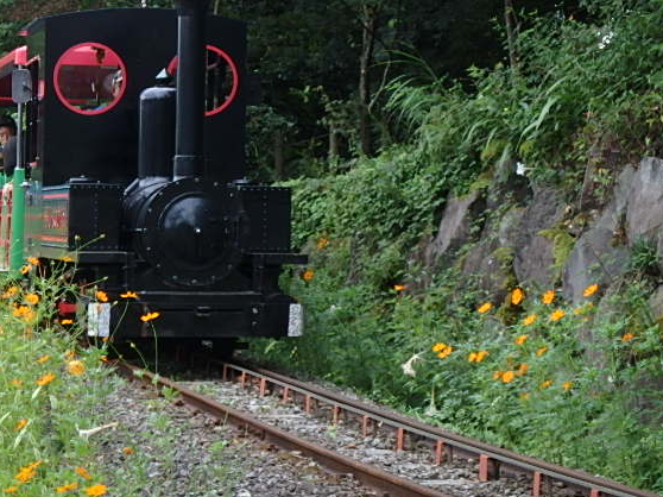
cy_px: 228
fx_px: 2087
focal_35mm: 109
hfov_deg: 18.1
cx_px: 317
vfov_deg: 13.6
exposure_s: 1/125
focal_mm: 17
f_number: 5.6
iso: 200
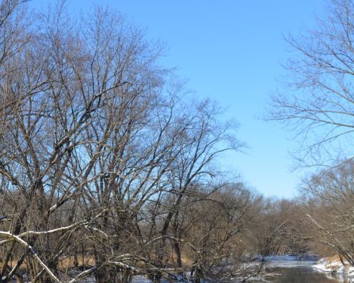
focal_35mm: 72
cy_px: 206
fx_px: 754
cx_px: 77
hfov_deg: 26.0
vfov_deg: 21.1
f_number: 8
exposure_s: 1/250
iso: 100
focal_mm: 20
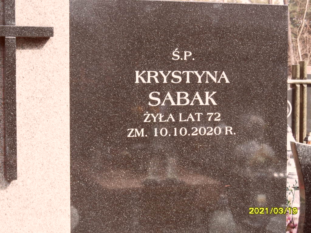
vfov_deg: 18.4
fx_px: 719
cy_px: 116
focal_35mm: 80
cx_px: 156
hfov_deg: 24.4
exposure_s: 1/125
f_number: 4.2
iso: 100
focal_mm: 13.2
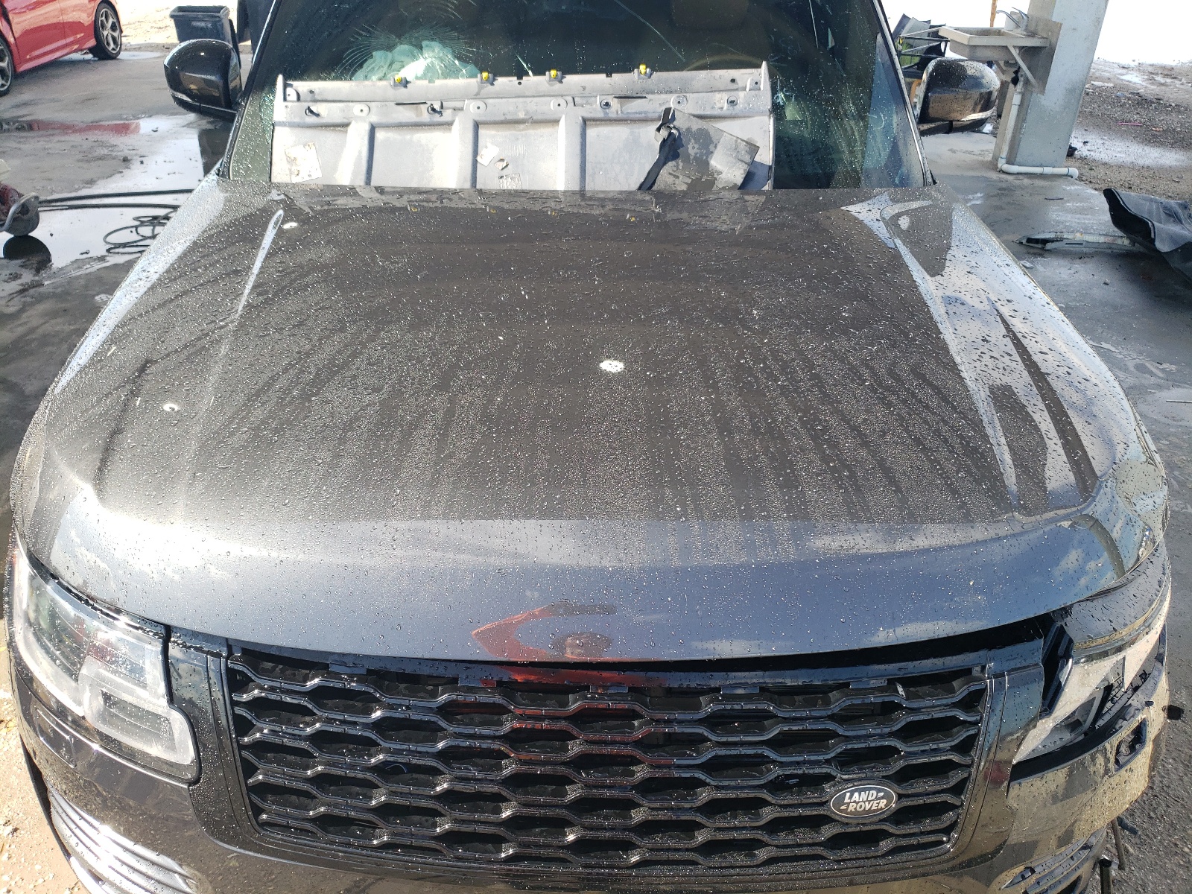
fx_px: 895
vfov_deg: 53.1
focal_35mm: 26
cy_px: 447
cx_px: 596
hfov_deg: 67.3
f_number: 1.5
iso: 50
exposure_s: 1/625
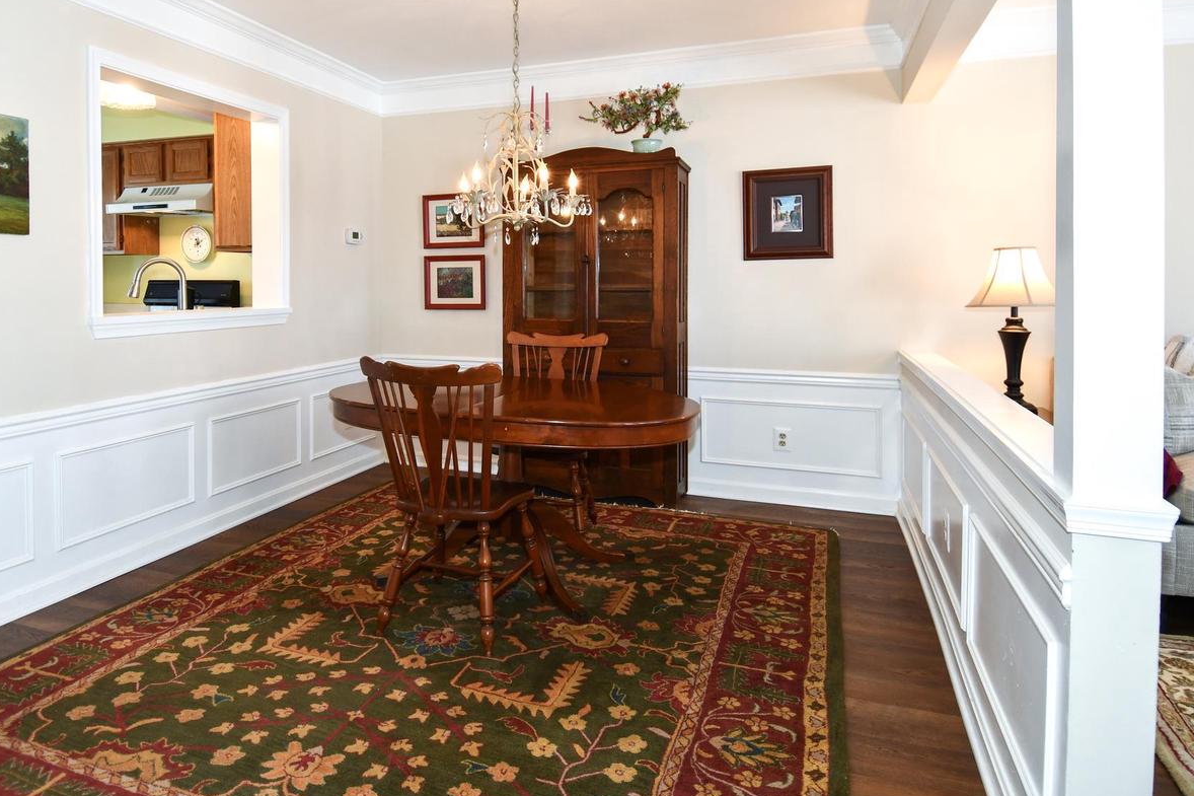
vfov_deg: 56.9
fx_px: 730
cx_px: 480
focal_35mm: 22
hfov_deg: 77.7
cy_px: 332
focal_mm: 12
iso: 360
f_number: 4
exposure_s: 1/60
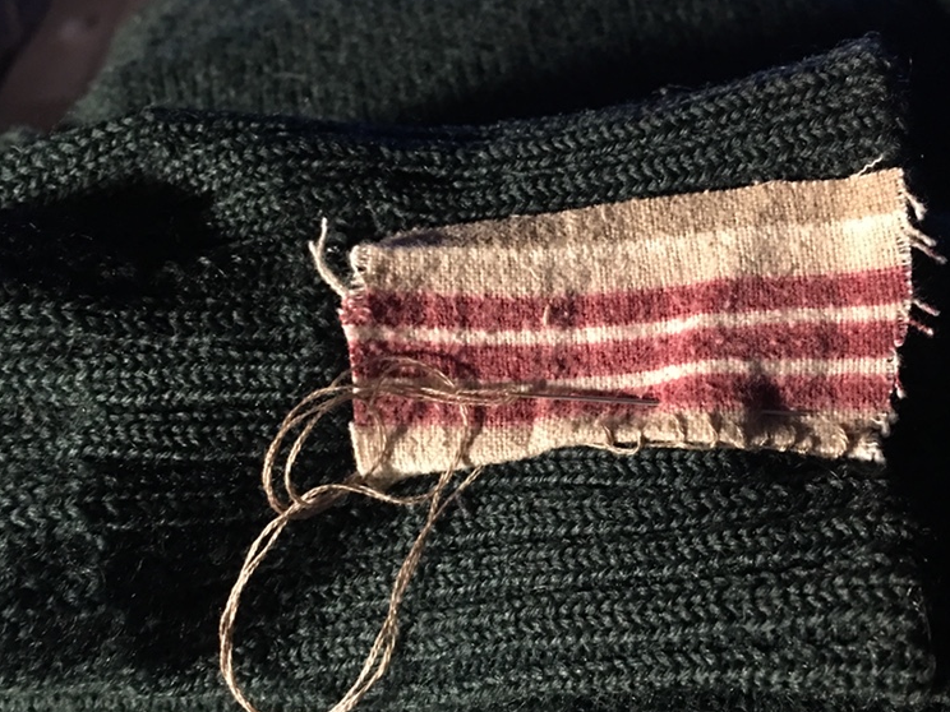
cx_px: 562
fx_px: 1070
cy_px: 367
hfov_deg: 47.6
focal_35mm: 39
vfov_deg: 36.8
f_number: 2.2
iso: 80
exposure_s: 1/4
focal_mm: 4.15
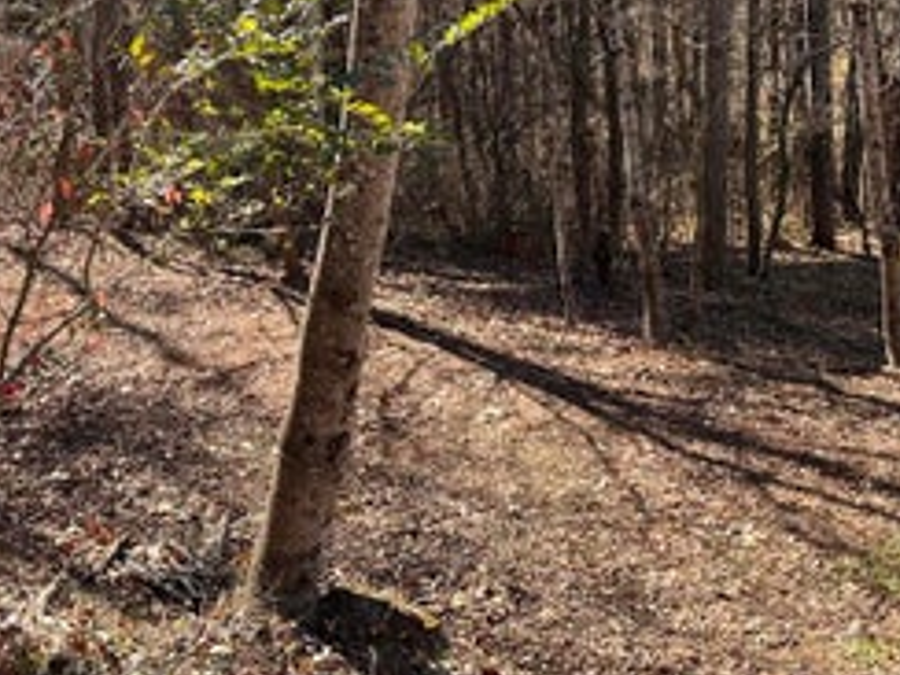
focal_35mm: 63
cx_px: 461
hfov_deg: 30.7
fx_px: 1638
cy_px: 30
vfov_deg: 22.5
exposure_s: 1/740
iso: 80
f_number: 1.78
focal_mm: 6.86
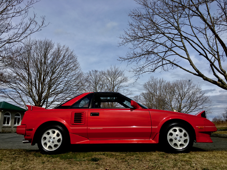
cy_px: 85
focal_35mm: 29
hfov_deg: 61.7
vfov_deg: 48.2
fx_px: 190
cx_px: 114
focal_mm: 4.15
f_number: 2.2
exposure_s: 1/2079
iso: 25
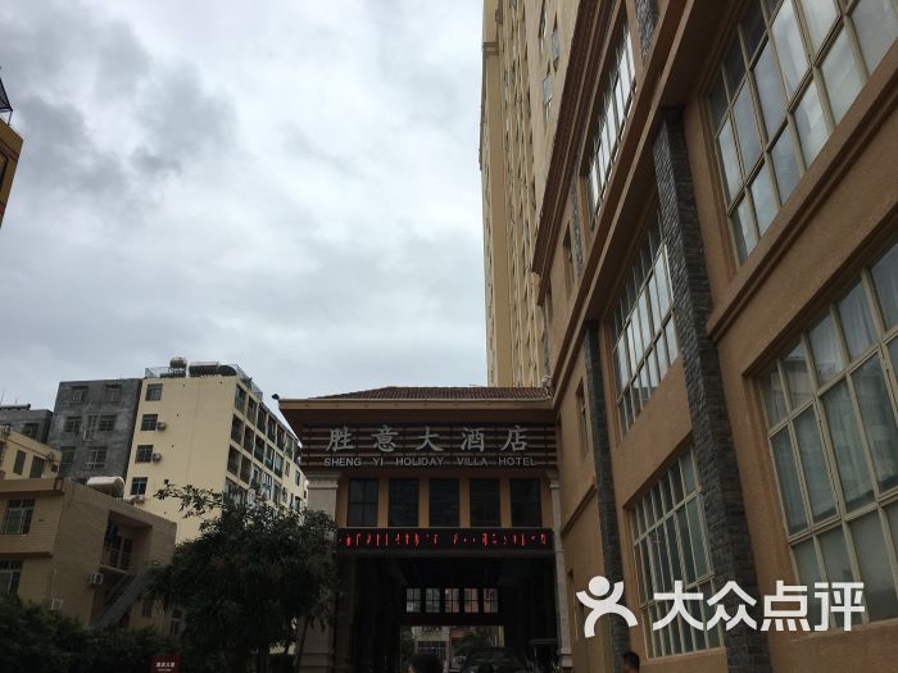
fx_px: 752
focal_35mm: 29
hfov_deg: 61.7
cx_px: 449
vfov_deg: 48.2
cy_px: 336
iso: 25
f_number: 2.2
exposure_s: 1/2262
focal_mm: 4.15
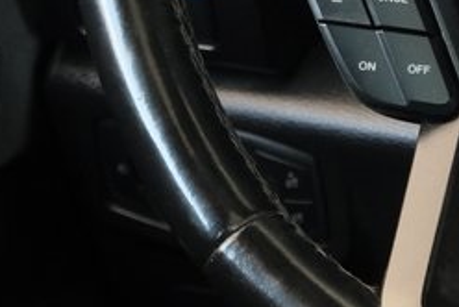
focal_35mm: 264
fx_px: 3370
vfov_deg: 5.2
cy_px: -123
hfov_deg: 7.8
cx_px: 313
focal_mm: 42.5
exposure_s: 1/100
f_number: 5
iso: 2500
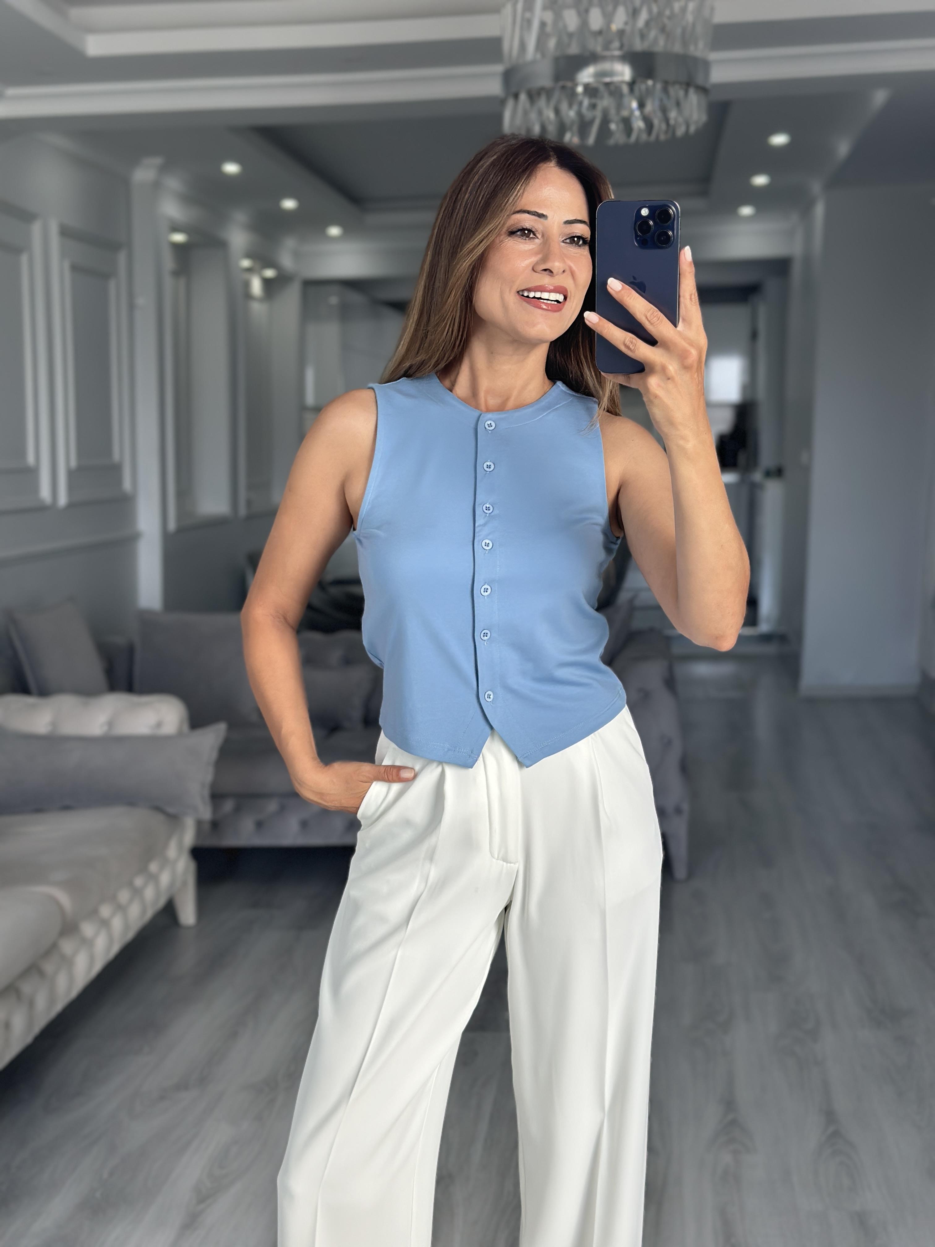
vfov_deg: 39.7
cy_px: 624
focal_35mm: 48
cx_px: 468
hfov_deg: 30.3
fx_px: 1729
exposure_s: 1/156
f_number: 1.78
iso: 100
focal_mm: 6.86
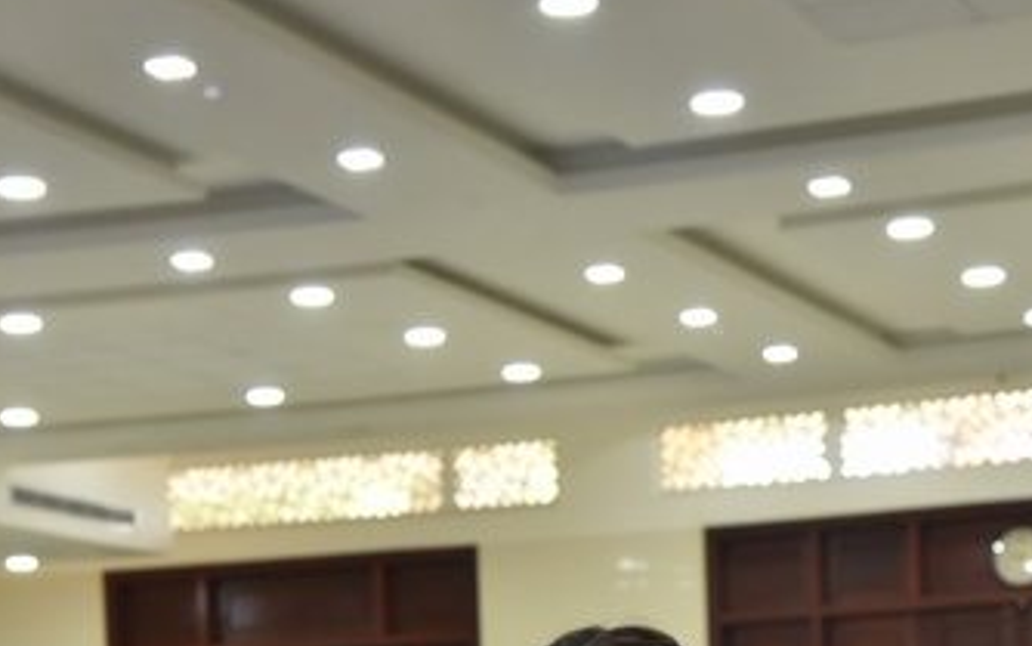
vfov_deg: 10.4
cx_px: 553
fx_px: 3461
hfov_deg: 17.0
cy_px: 918
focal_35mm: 123
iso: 2500
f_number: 5.6
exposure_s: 1/100
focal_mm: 62
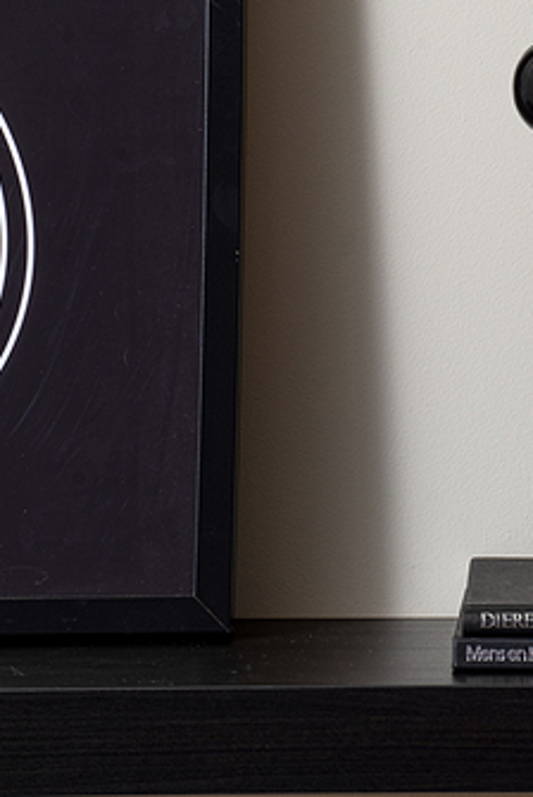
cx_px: 627
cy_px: -108
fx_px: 8022
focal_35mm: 362
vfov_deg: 5.7
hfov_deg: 3.8
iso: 125
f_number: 13
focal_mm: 140
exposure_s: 1/125
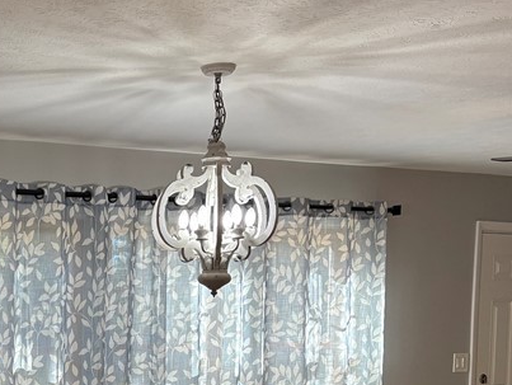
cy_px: 403
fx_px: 977
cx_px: -37
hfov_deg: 27.2
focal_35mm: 66
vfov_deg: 21.4
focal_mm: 5.96
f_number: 1.6
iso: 50
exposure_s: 1/120
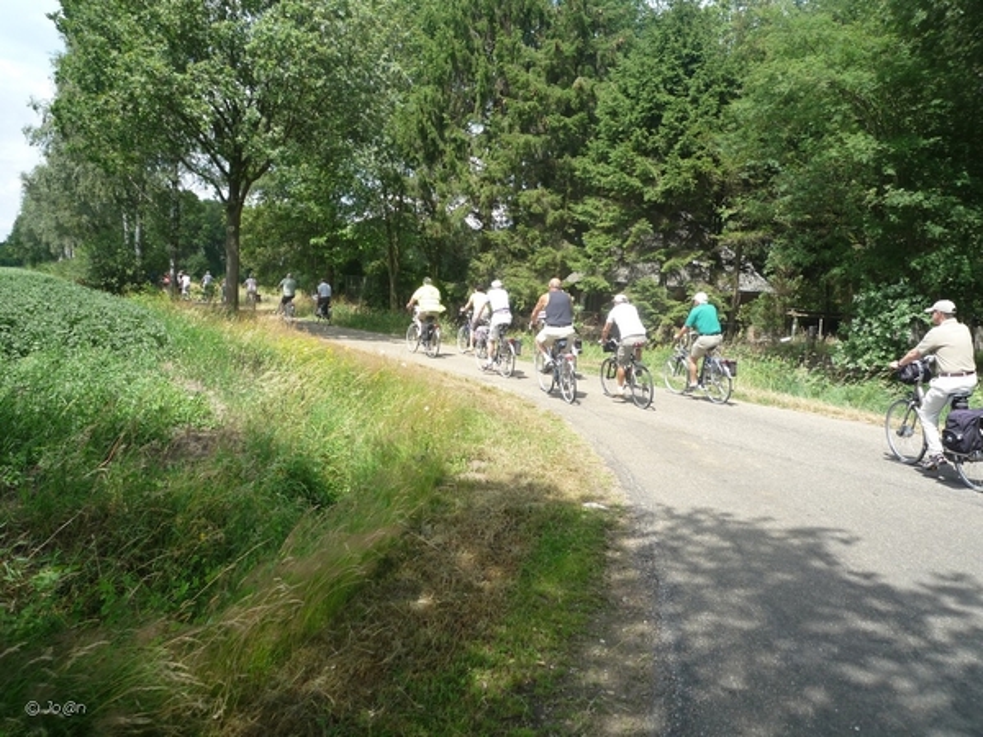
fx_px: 710
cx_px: 492
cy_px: 368
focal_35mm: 25
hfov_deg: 69.4
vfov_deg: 54.9
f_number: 2.8
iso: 100
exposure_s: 1/500
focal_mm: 4.4
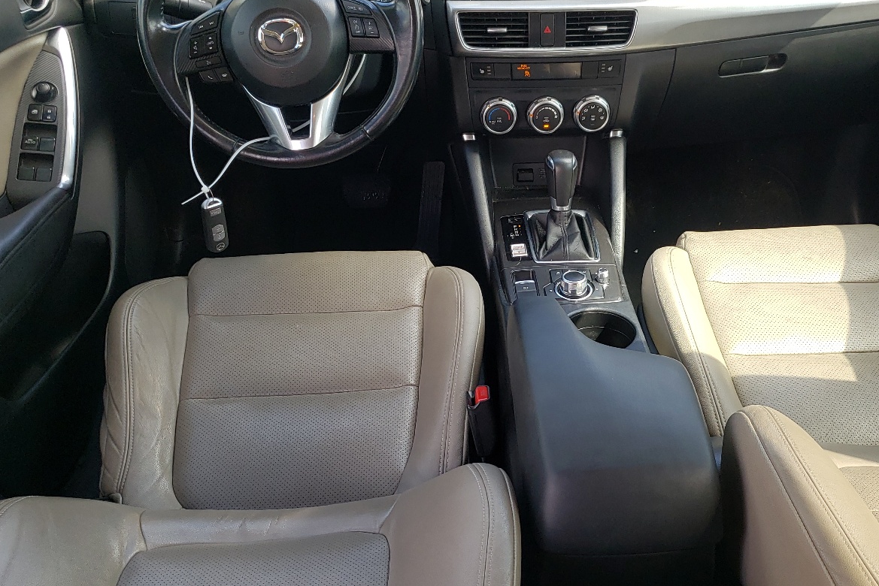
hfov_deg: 51.5
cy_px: 299
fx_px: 904
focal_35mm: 37
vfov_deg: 36.0
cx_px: 529
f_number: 1.5
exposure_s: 1/167
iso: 50
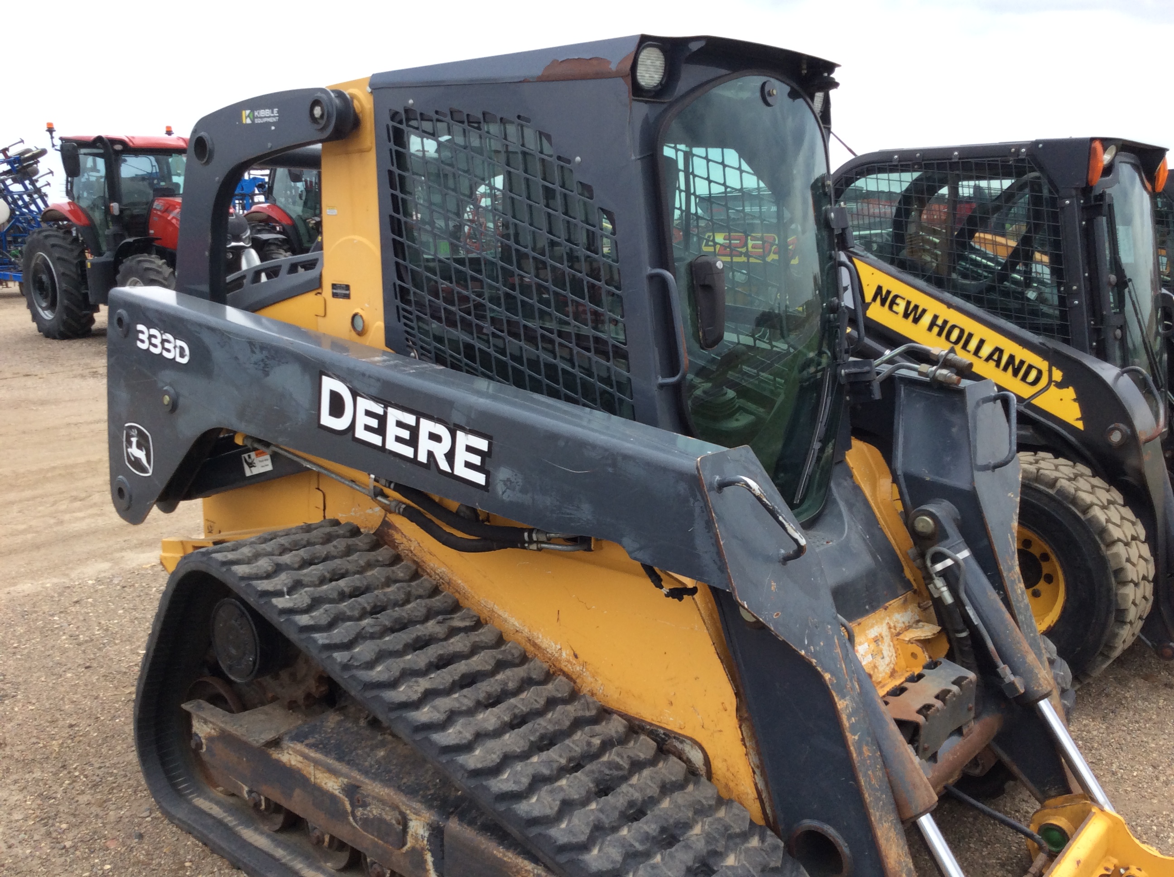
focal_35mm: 32
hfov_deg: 56.9
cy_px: 438
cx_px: 587
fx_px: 1084
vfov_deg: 44.1
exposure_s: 1/566
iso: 32
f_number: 2.4
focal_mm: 3.3
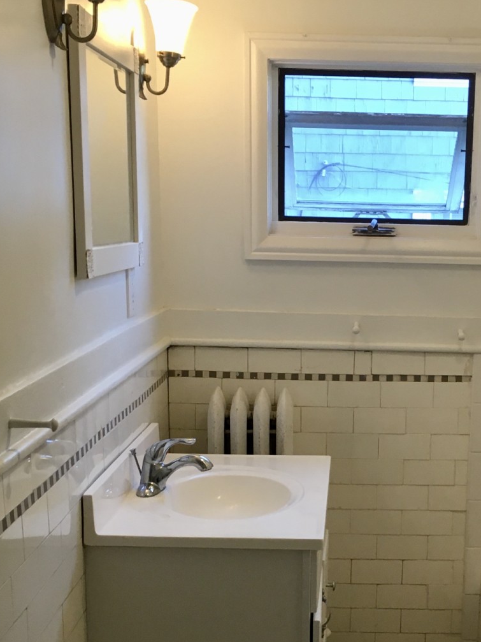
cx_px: 368
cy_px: 458
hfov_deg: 24.5
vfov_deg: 32.3
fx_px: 1093
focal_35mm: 59
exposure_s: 1/30
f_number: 2.2
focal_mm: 4.15
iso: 64
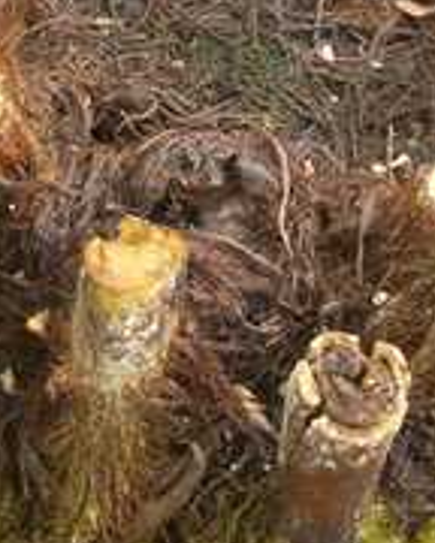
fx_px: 1593
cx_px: 230
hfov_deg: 15.5
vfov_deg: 19.0
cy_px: 36
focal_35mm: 99
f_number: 3.1
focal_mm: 6.3
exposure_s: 1/100
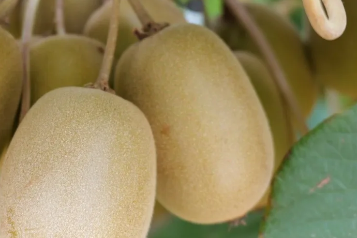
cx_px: 87
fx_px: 1220
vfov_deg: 11.1
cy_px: 124
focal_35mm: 123
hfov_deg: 16.6
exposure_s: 1/60
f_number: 5.1
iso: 1250
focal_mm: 56
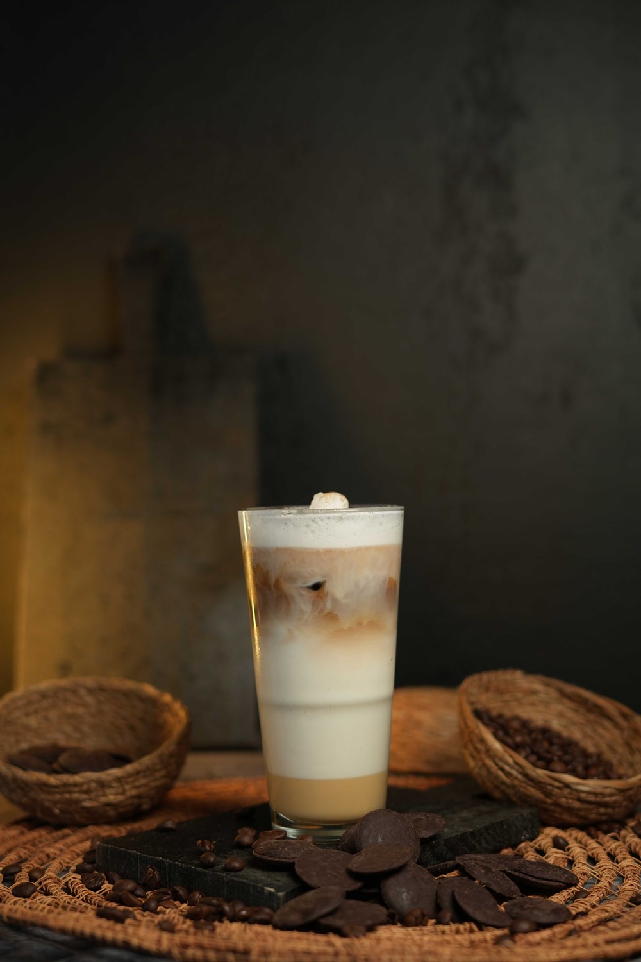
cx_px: 320
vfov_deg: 39.6
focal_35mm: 50
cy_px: 481
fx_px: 1335
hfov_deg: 27.0
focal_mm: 50
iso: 320
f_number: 3.2
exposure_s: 1/125
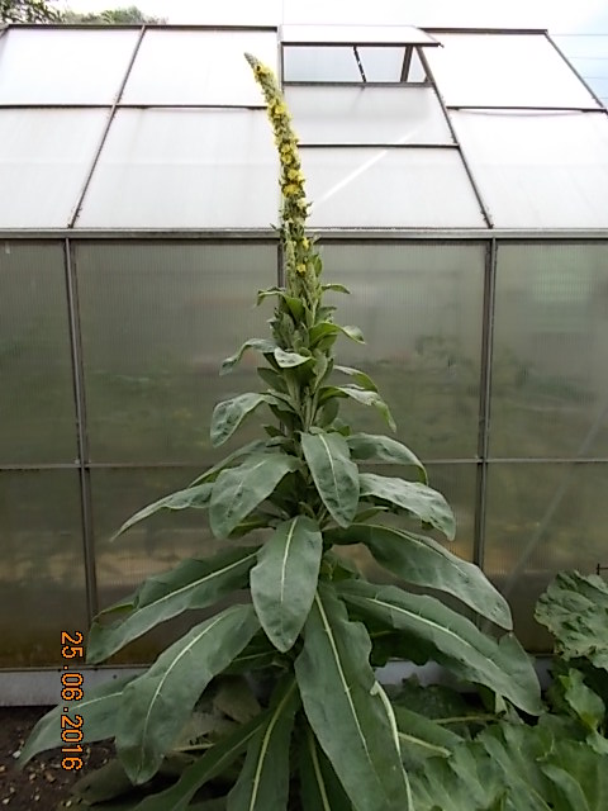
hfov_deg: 53.1
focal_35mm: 26
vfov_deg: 67.3
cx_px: 304
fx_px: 609
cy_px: 406
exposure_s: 1/125
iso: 80
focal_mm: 4.6
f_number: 3.2
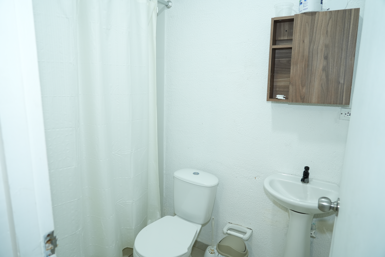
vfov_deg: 53.1
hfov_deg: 73.7
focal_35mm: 24
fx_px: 257
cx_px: 192
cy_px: 128
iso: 1000
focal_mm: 24
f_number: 4
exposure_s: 1/100
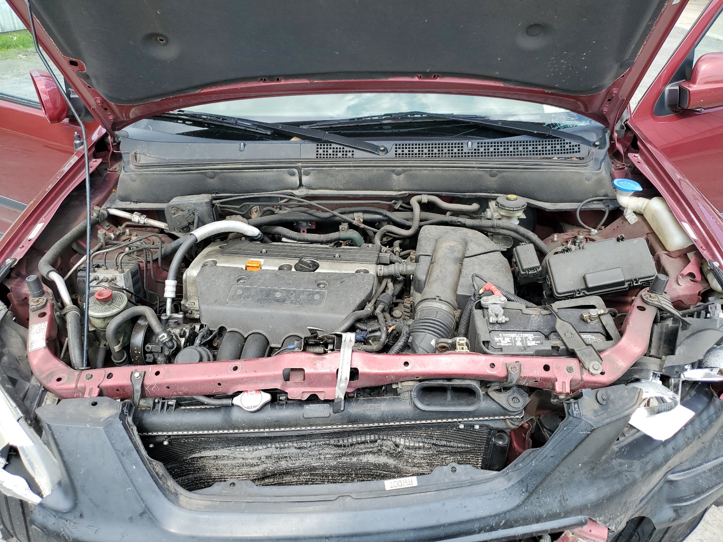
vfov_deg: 53.1
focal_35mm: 26
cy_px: 271
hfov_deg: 67.3
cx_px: 362
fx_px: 543
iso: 50
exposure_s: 1/667
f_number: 1.5
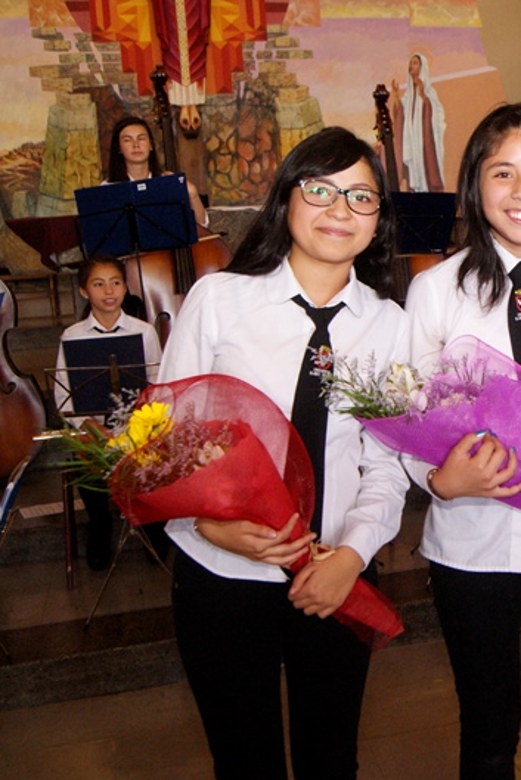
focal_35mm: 50
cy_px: 394
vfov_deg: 39.6
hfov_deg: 25.5
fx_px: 1085
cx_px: 540
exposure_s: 1/60
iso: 800
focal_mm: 22
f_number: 5
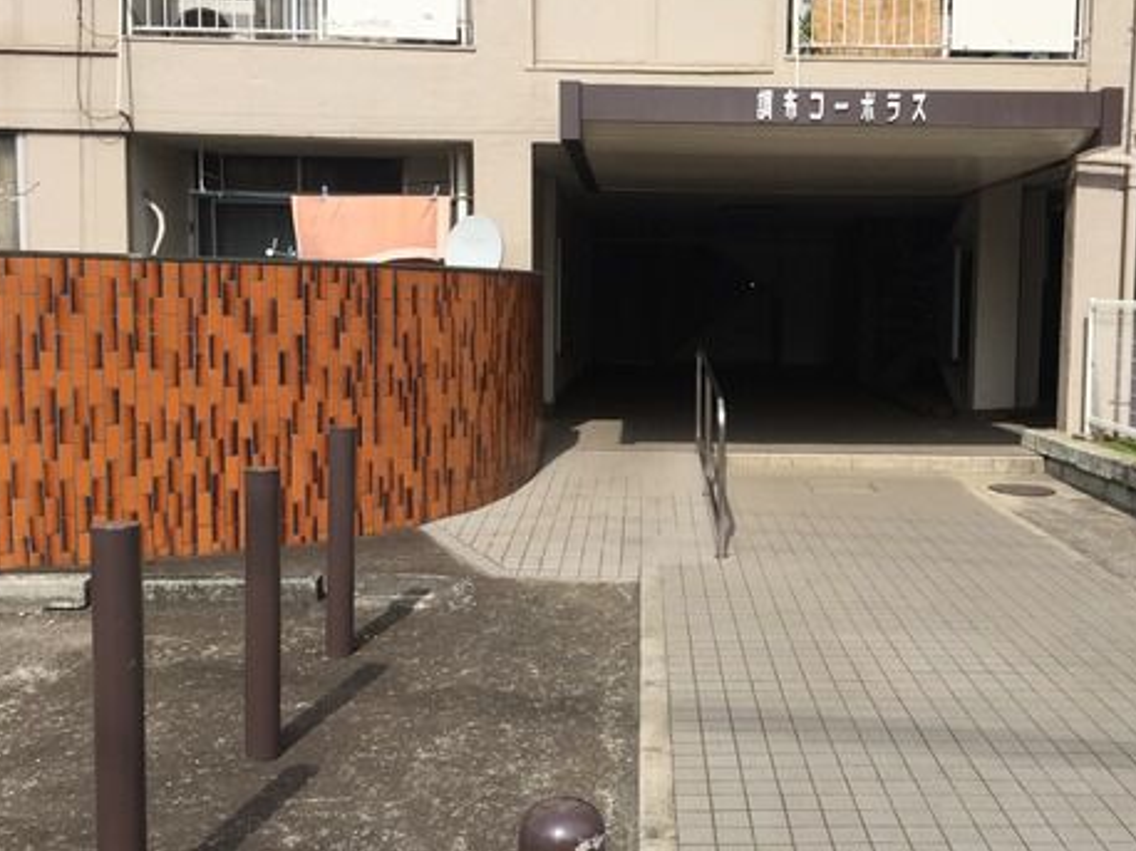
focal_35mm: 38
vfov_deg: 37.7
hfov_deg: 48.6
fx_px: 1246
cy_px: 419
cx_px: 704
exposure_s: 1/1721
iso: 32
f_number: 2.2
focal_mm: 4.15
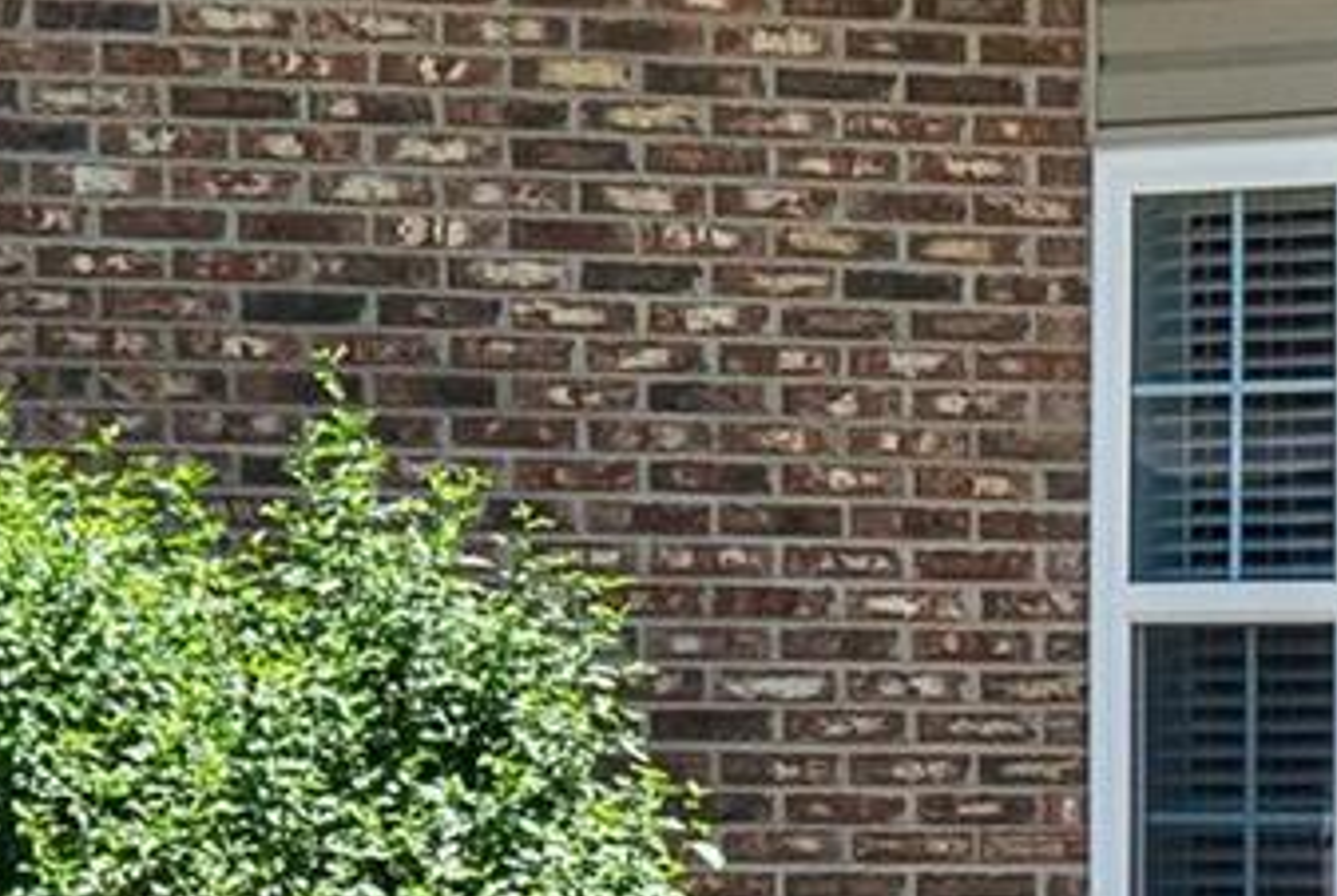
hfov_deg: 10.5
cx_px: 3047
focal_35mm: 171
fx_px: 6362
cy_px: 848
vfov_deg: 8.0
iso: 400
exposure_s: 1/320
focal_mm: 18
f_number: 8
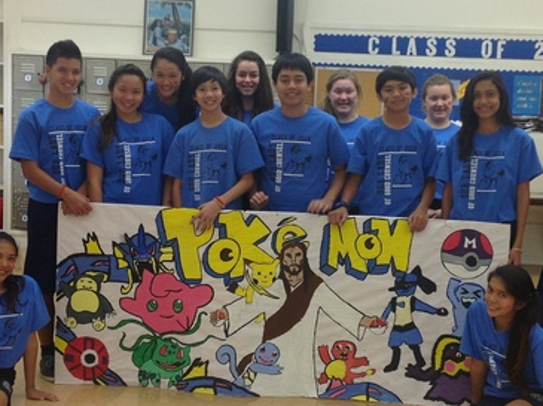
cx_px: 277
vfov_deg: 21.3
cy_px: 195
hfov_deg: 28.2
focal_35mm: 69
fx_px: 1081
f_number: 2.4
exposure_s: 1/40
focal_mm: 4.28
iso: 64
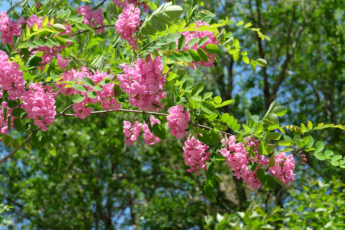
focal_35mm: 76
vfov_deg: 17.9
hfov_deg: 26.7
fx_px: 728
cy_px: 116
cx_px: 172
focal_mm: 50
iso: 200
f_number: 5.6
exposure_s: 1/280
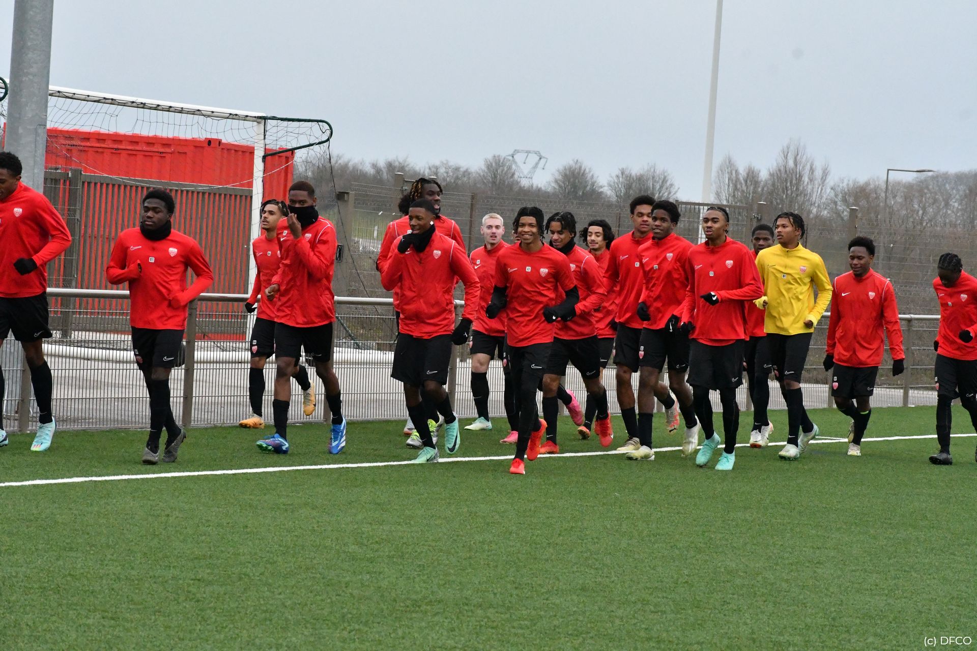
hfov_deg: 11.2
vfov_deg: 7.5
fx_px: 4966
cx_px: 488
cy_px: 326
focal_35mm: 183
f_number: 11
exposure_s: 1/2000
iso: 10000
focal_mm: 122
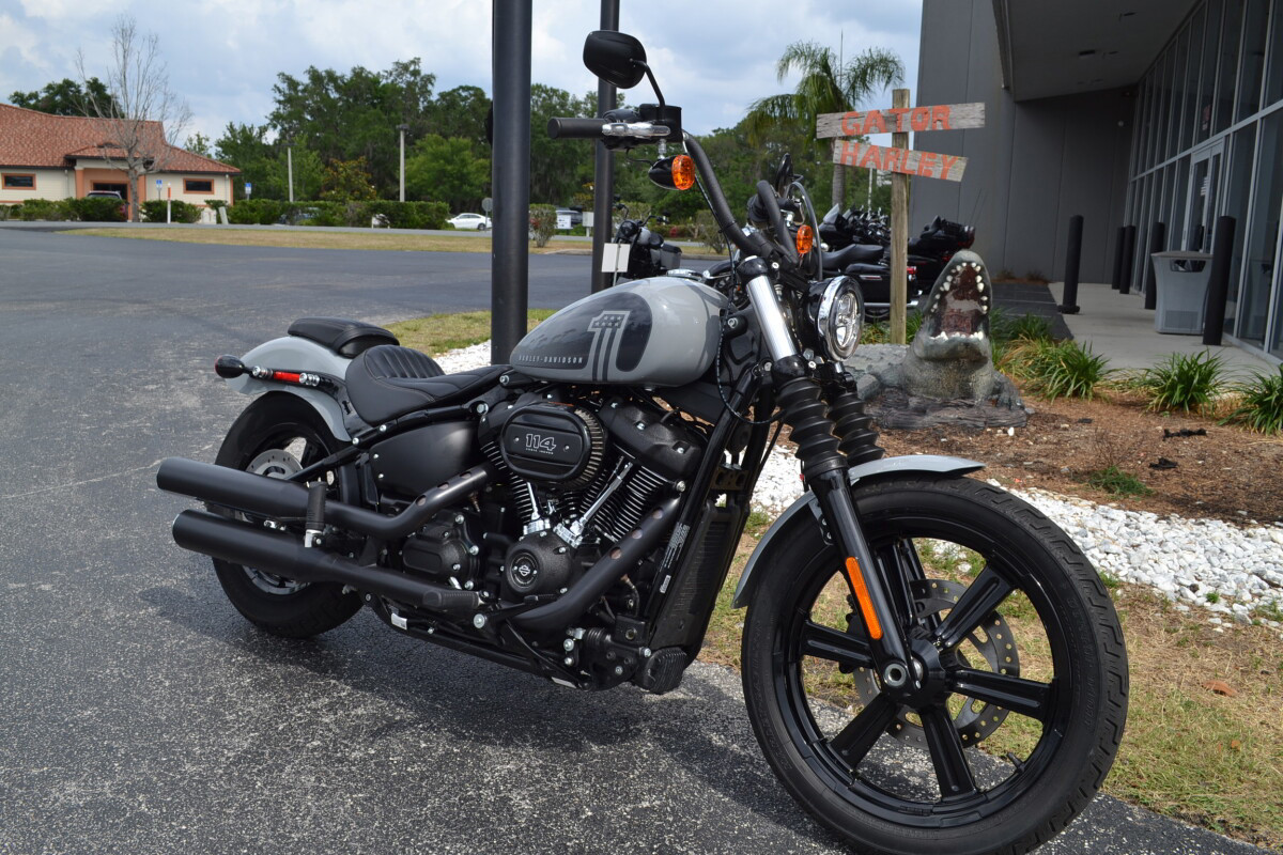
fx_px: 1069
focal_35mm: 30
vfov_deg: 43.6
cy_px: 428
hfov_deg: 61.9
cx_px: 642
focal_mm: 20
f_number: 8
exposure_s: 1/250
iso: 100
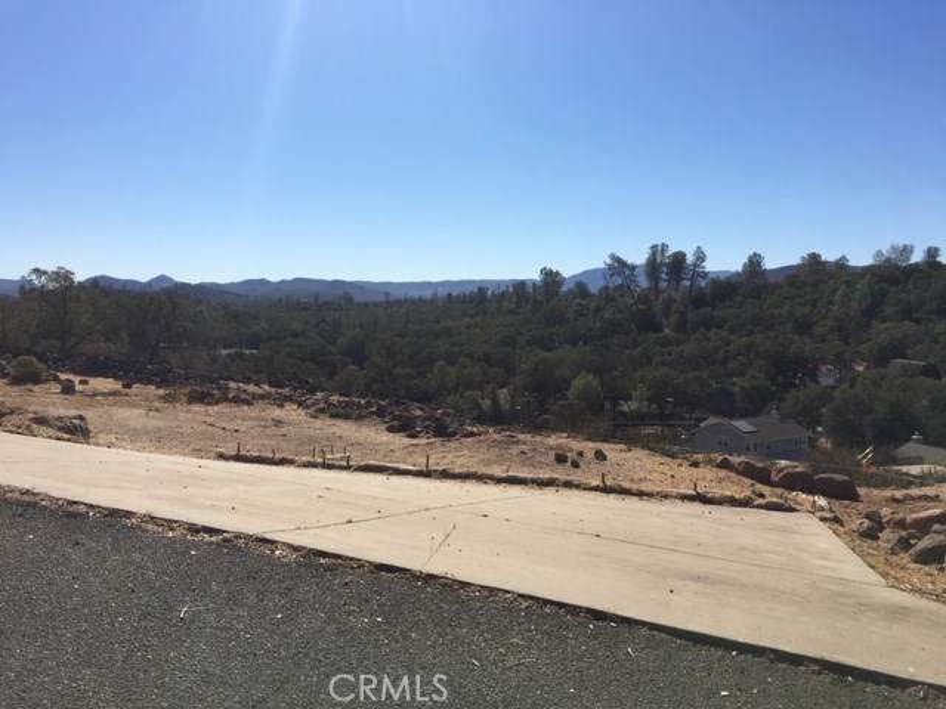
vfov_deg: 48.2
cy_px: 354
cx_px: 473
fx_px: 793
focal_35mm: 29
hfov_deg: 61.7
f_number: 2.2
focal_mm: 4.15
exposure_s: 1/2747
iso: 25
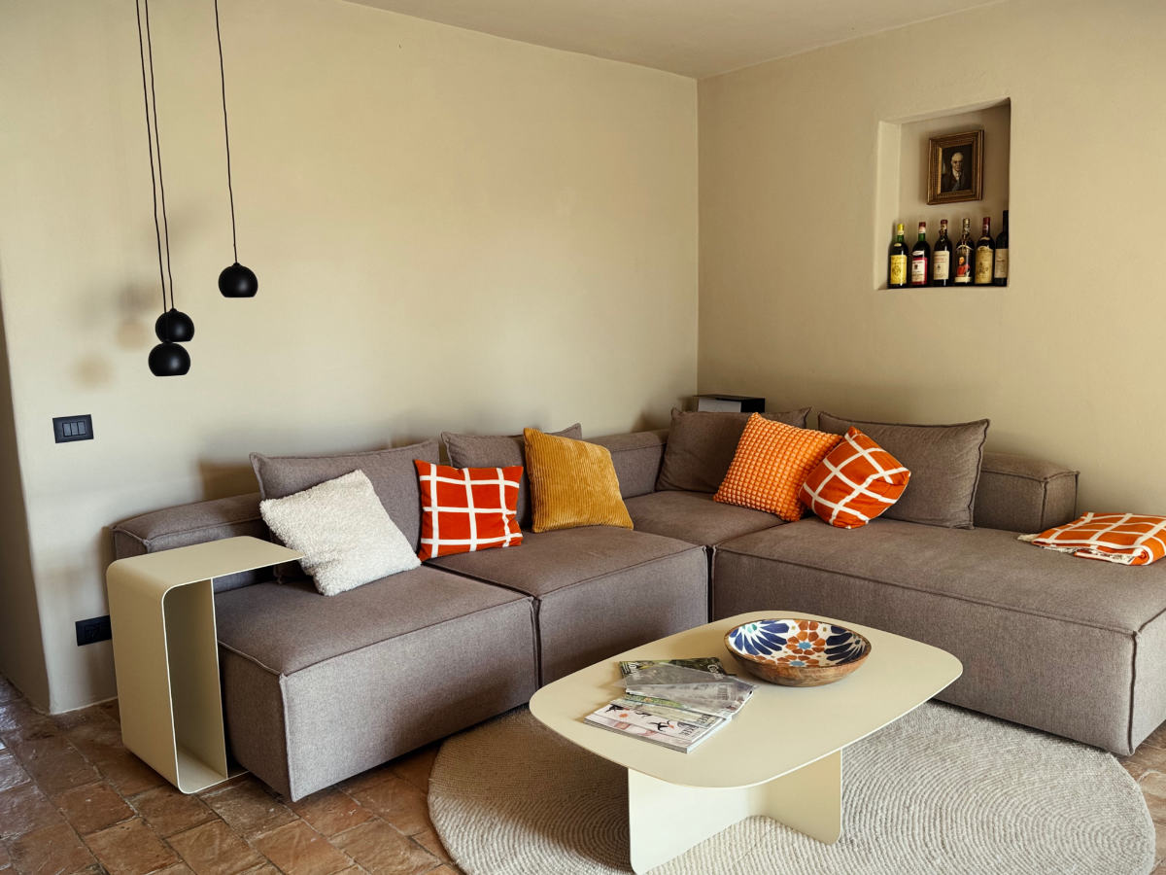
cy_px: 438
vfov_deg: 56.8
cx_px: 583
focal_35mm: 24
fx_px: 808
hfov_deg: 71.6
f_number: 1.8
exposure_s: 1/121
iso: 80
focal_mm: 6.8
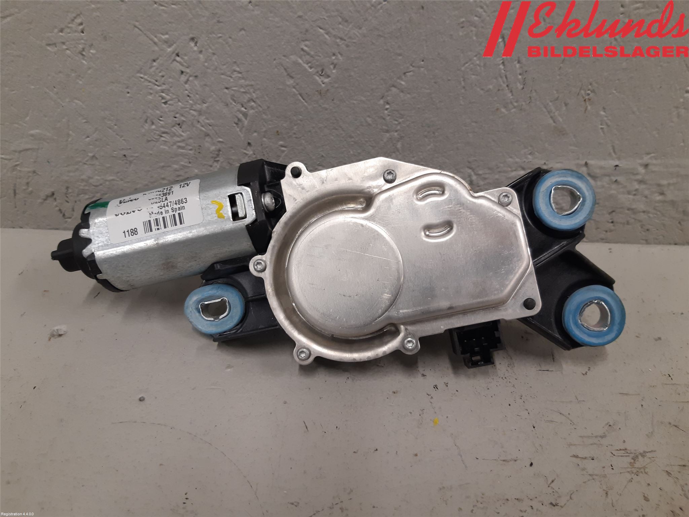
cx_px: 344
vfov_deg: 53.1
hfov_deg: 67.3
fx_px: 518
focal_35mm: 26
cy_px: 258
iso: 100
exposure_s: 1/50
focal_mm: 3.93
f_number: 1.7
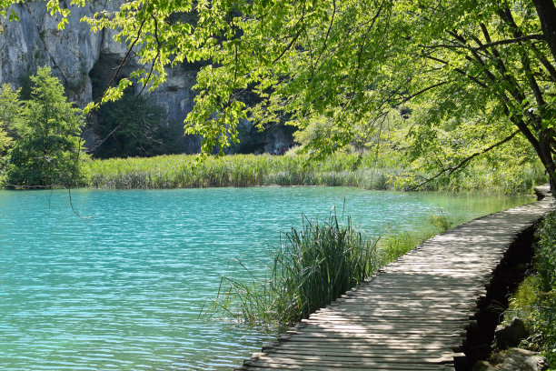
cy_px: 186
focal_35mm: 52
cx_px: 278
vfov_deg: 25.8
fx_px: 811
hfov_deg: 37.9
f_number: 9
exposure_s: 1/160
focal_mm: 35
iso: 200
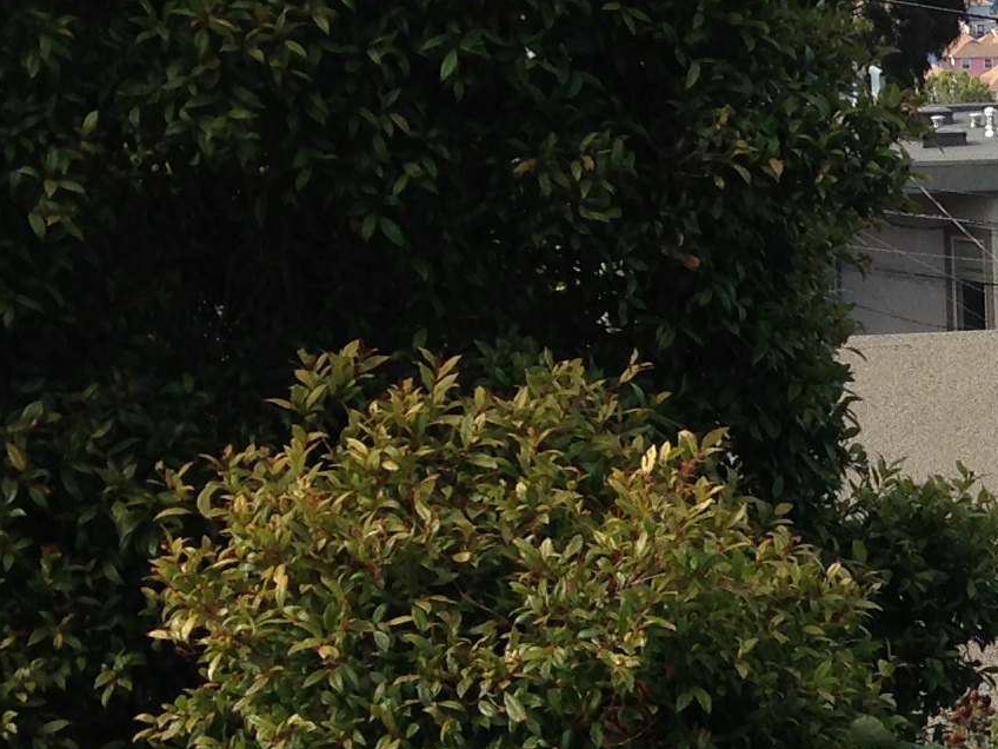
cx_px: 1654
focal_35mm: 127
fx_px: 3661
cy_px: 696
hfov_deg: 14.2
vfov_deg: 11.6
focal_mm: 4.13
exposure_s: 1/669
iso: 50
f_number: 2.4
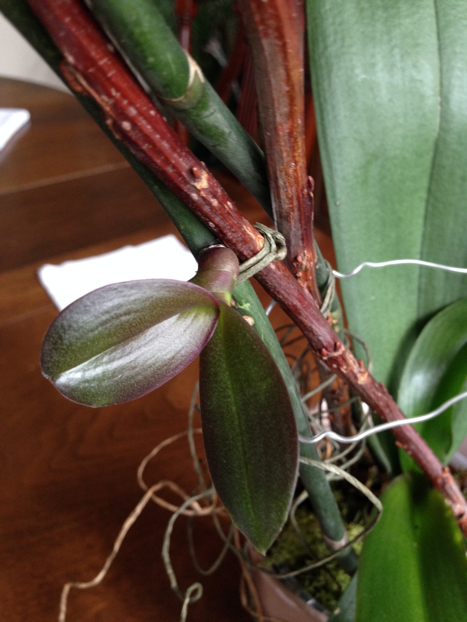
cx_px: 234
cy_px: 311
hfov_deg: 42.9
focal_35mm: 33
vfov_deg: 55.4
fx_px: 594
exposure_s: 1/20
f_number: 2.4
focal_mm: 4.12
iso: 160
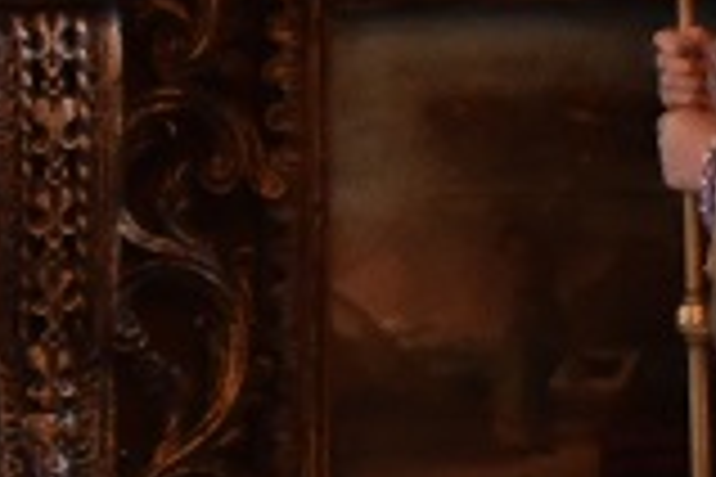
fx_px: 11256
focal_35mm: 566
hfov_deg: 3.6
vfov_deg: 2.4
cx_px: -711
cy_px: 234
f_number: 1.8
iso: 2000
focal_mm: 50
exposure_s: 1/100
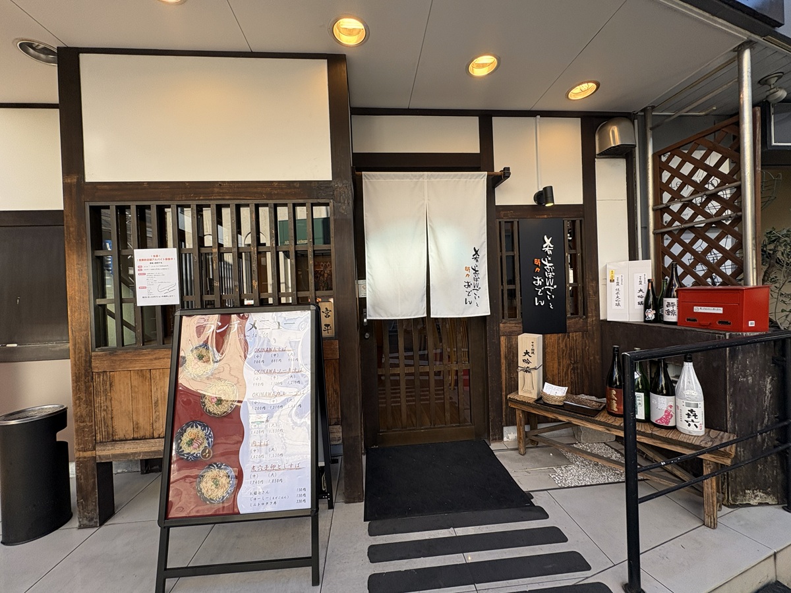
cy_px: 296
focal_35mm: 14
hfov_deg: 102.1
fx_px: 320
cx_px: 396
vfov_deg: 85.7
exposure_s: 1/304
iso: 40
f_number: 2.2
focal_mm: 2.22
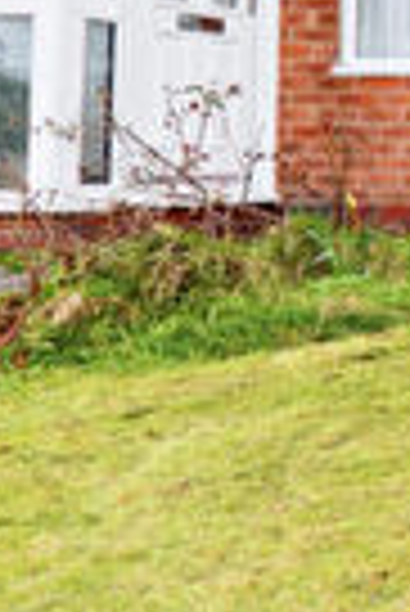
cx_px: 1225
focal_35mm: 77
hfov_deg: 11.2
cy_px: 88
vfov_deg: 25.6
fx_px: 1312
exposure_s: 1/160
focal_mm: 15
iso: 200
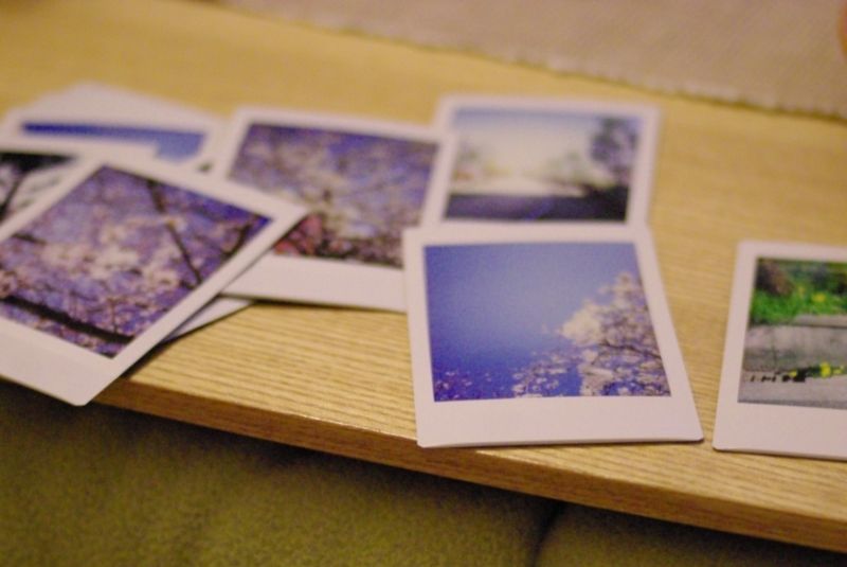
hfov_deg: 33.4
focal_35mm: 60
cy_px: 284
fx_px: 1413
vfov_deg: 22.7
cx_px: 424
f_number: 2.8
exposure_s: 1/45
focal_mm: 40
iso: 1600
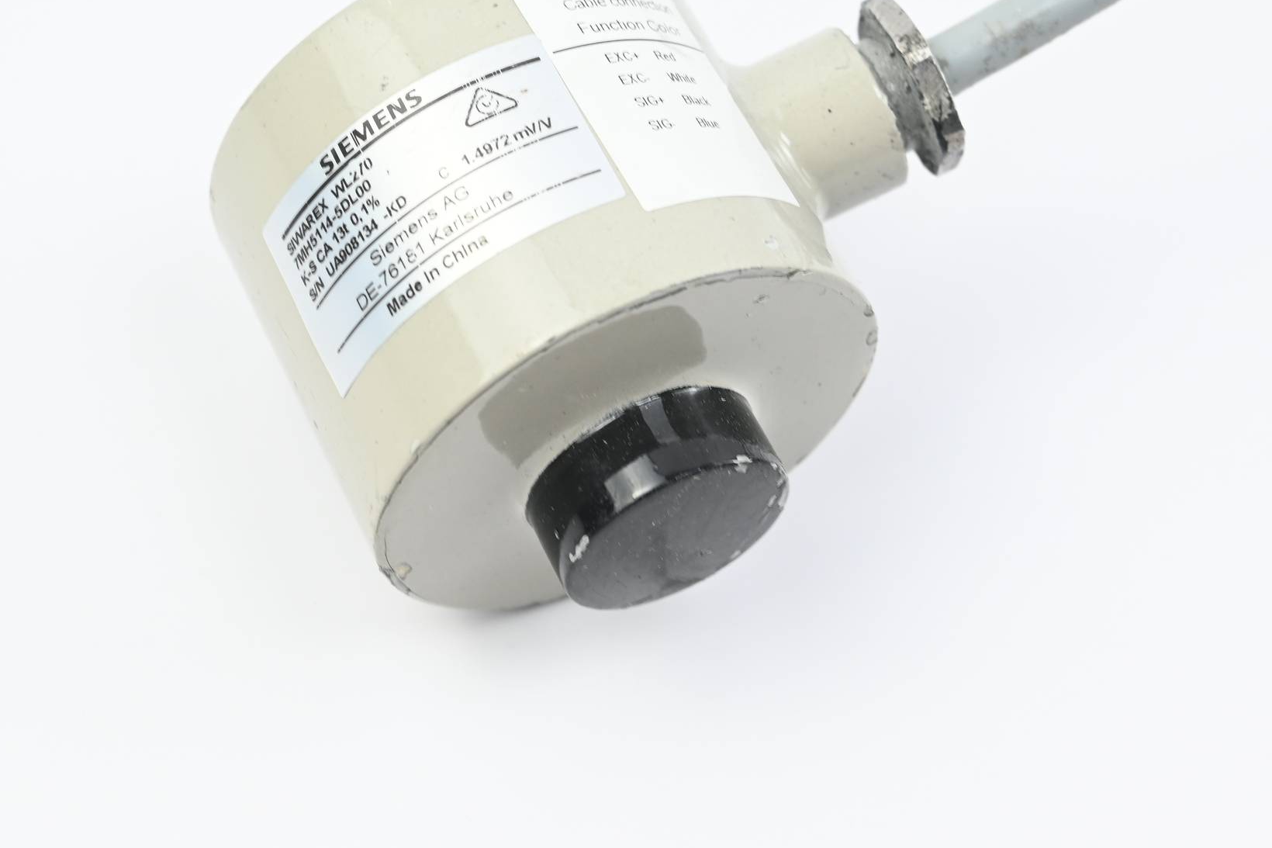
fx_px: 2932
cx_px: 558
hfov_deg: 24.5
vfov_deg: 16.4
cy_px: 319
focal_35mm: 83
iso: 250
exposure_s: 1/60
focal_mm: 42
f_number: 5.6
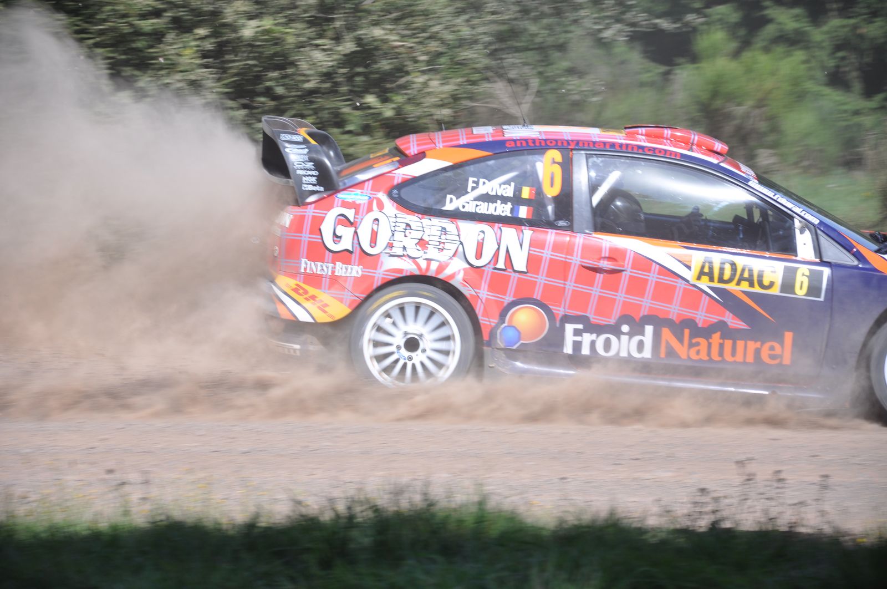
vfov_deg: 8.7
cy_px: 294
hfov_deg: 13.1
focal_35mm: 158
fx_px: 3875
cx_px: 444
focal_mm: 105
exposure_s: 1/500
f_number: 5.6
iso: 200
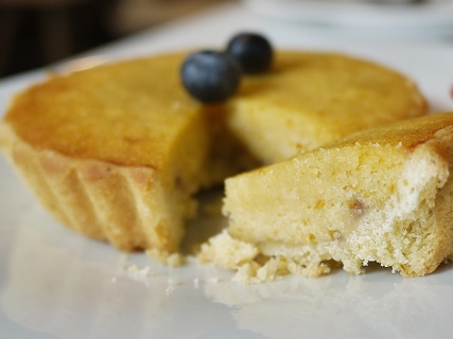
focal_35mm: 42
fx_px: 549
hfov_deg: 44.4
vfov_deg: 34.2
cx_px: 286
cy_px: 140
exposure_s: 1/60
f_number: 2.5
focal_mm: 14
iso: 100
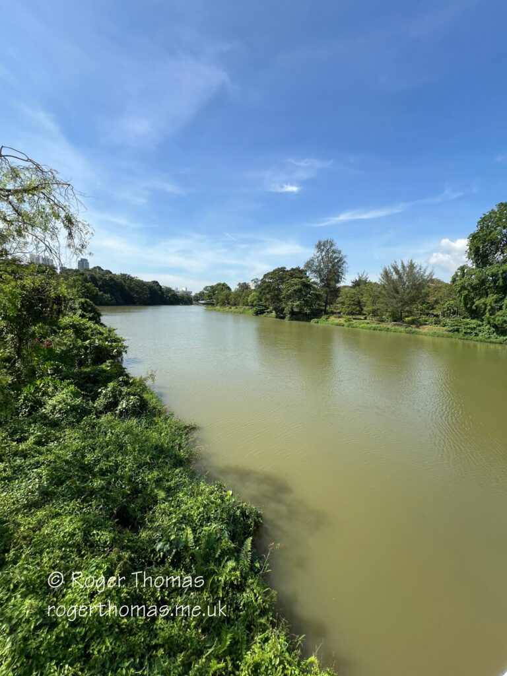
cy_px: 338
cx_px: 254
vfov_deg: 106.2
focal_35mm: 13
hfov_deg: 89.9
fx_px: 254
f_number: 1.8
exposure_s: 1/1508
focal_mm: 1.57
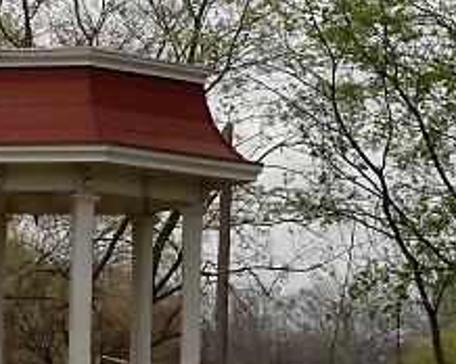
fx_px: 2401
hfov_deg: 10.8
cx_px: 40
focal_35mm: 178
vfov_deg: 8.7
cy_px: 212
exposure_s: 1/1000
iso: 250
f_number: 5.6
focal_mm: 55
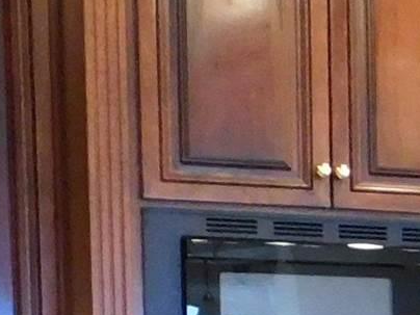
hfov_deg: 9.9
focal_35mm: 175
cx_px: 1015
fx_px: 2123
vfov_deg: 8.1
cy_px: 628
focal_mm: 4
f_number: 3
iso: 400
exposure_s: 1/13
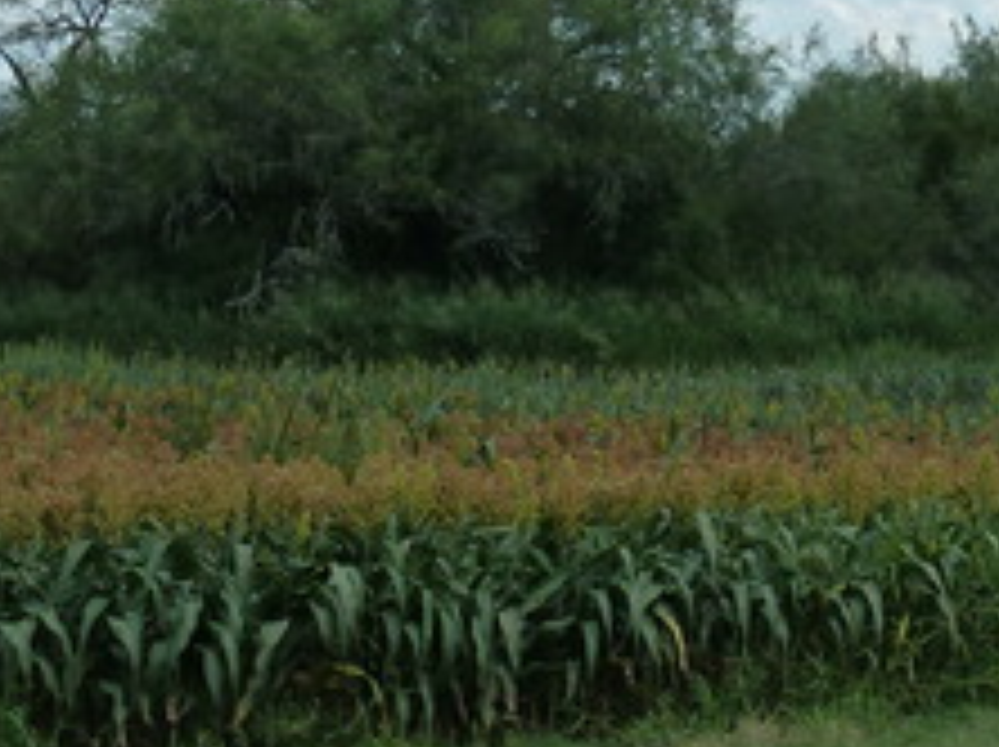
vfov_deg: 11.5
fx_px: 3661
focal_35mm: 127
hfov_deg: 15.1
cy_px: 9
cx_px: 1125
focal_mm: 7.3
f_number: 4.5
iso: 125
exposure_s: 1/500
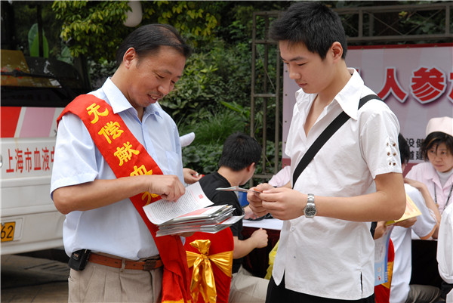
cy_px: 152
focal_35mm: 75
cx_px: 226
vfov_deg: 18.2
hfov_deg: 27.0
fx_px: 944
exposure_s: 1/100
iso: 200
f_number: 8
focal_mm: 50
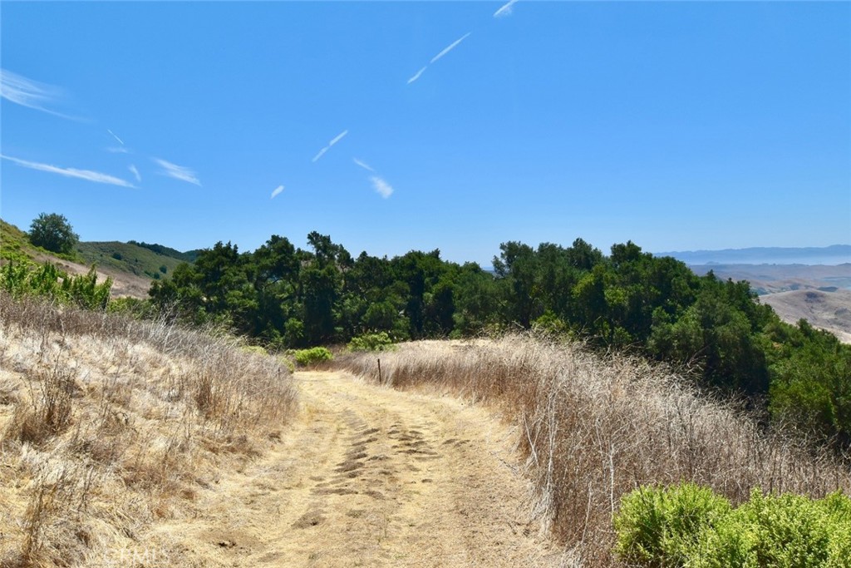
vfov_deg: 43.6
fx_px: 709
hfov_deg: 61.9
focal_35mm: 30
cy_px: 284
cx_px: 426
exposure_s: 1/500
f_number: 11
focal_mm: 20
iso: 360
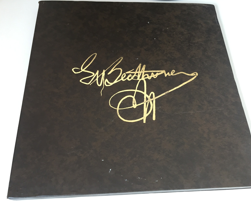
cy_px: 101
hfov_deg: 57.1
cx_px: 134
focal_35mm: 31
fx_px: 230
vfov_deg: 47.1
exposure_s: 1/33
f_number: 2.2
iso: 100
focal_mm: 4.15
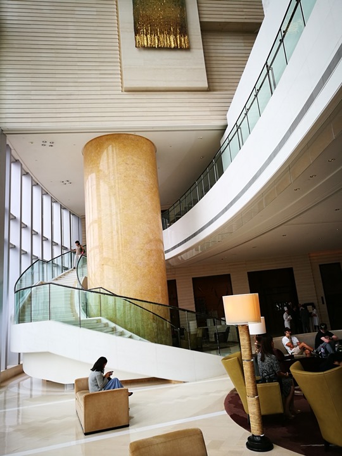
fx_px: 356
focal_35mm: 27
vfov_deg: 65.3
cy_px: 228
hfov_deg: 51.4
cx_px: 171
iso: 64
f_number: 2.2
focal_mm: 4.5
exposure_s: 1/120
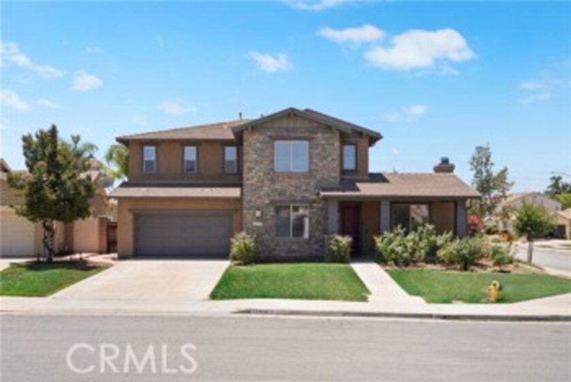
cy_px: 191
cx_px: 286
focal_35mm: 35
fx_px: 556
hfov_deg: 54.4
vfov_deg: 37.9
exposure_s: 1/13
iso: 80
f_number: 22
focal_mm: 35
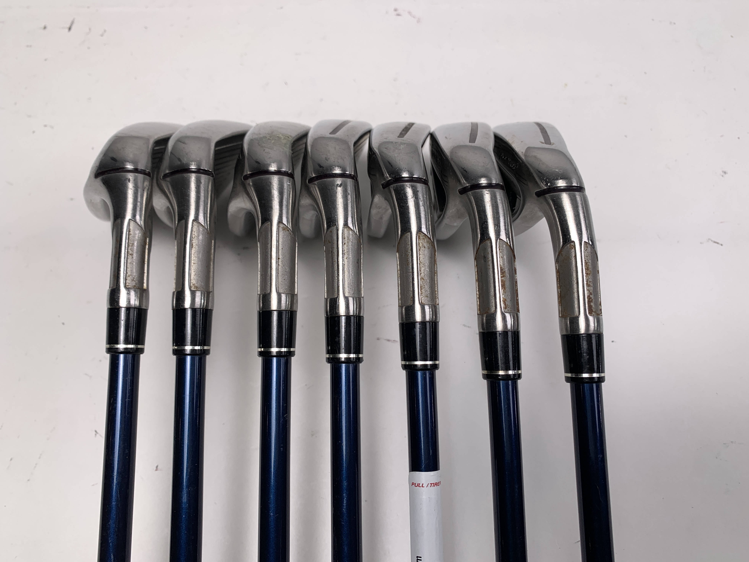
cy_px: 281
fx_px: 563
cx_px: 374
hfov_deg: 67.3
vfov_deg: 53.1
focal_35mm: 26
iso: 25
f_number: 1.8
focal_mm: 4.25
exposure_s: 1/362
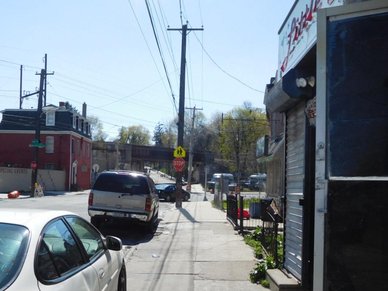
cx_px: 149
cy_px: 177
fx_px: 381
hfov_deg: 53.5
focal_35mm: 34
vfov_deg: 41.6
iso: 125
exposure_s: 1/400
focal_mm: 4.5
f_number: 6.8
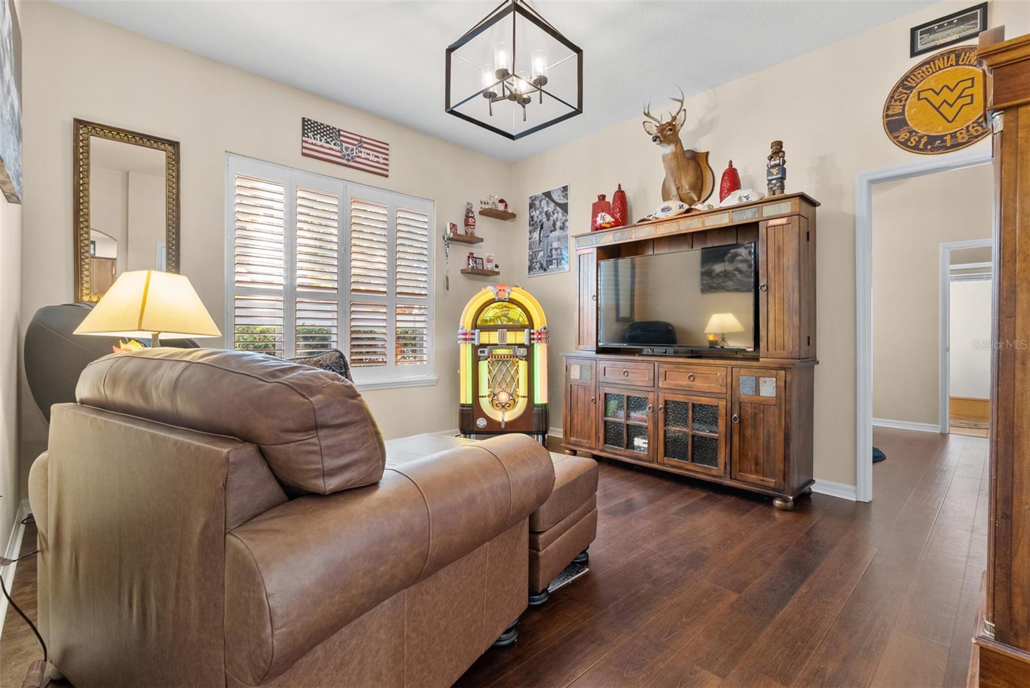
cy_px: 344
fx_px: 458
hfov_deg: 96.7
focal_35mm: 16
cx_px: 515
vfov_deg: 73.8
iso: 320
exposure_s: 1.3
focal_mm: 16
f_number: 9
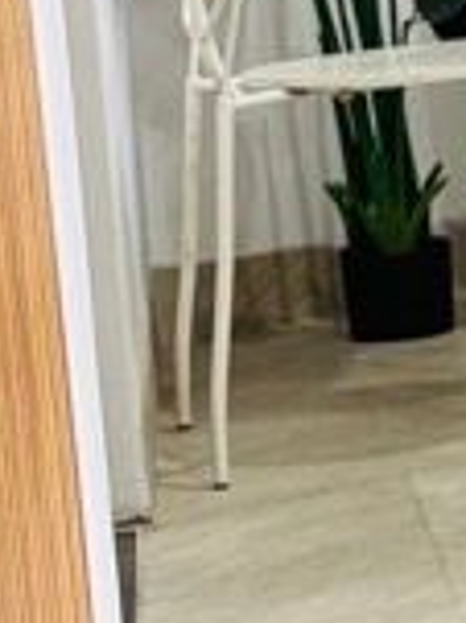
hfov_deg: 7.8
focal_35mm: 163
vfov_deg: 12.1
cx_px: 1456
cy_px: 70
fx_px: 2930
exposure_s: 1/50
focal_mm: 6.76
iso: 160
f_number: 1.78
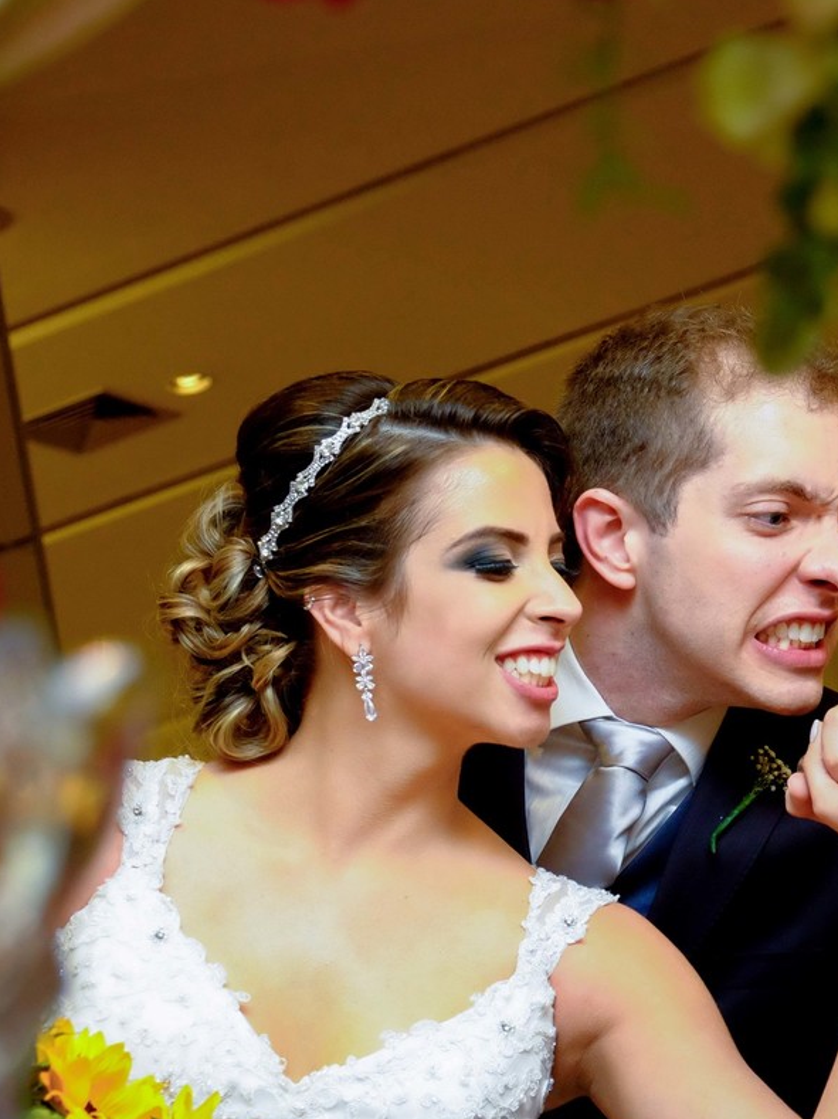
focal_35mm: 79
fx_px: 2552
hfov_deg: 18.2
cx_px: 848
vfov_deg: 24.7
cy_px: 563
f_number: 4.5
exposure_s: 1/125
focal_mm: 35.8
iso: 4000
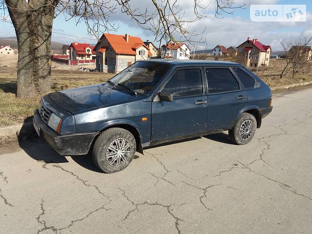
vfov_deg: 49.7
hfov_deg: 63.4
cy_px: 117
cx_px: 156
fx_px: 252
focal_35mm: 28
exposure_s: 1/1301
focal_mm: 3.7
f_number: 1.9
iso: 64
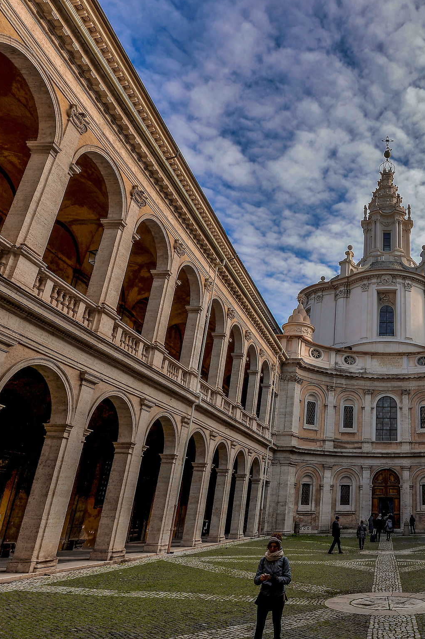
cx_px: 389
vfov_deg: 71.5
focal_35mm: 25
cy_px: 307
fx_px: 443
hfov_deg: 45.9
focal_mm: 16
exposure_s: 1/80
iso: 100
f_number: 9
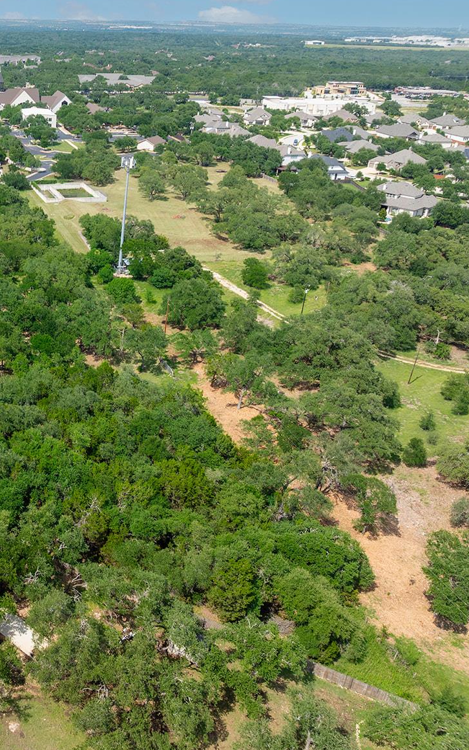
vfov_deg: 55.3
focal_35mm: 35
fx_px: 716
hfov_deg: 33.0
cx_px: -11
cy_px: 367
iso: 100
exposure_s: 1/640
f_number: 5.6
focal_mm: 12.29
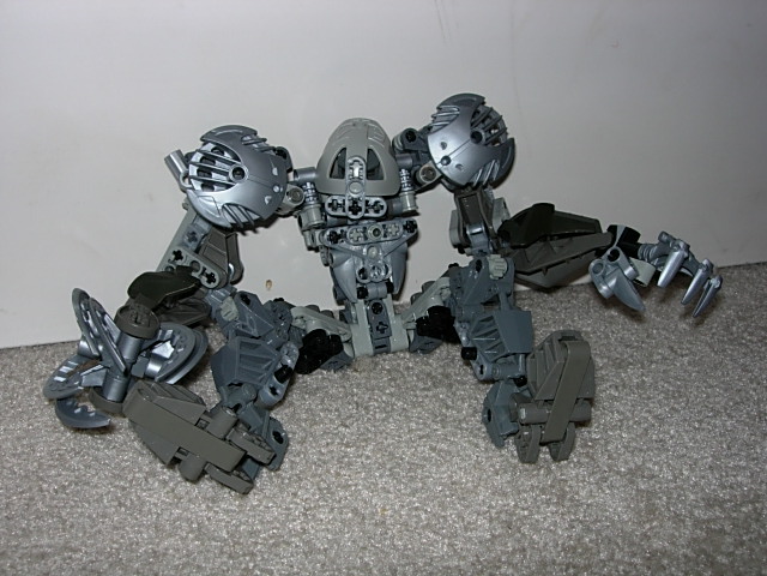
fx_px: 908
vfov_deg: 35.1
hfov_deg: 45.8
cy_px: 288
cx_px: 384
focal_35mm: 41
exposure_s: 1/64
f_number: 4.9
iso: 79
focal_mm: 8.5
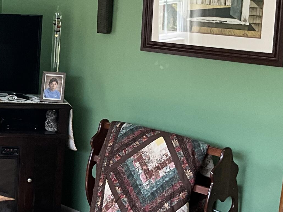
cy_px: 99
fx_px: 695
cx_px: -38
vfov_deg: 17.4
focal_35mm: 85
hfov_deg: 21.7
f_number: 1.8
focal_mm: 3
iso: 64
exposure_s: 1/118
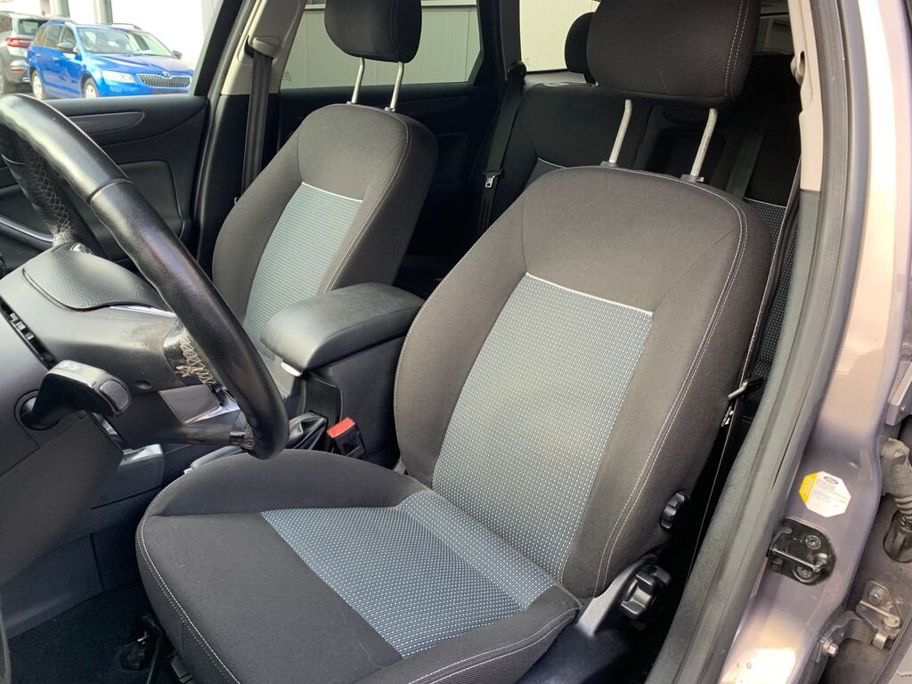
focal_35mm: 26
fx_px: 685
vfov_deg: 53.1
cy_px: 342
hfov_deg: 67.3
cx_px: 456
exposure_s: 1/121
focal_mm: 4.25
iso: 64
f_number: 1.8
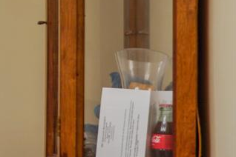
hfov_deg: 10.6
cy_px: 82
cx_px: -523
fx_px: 675
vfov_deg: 13.3
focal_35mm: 103
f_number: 8
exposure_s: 6
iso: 100
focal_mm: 16
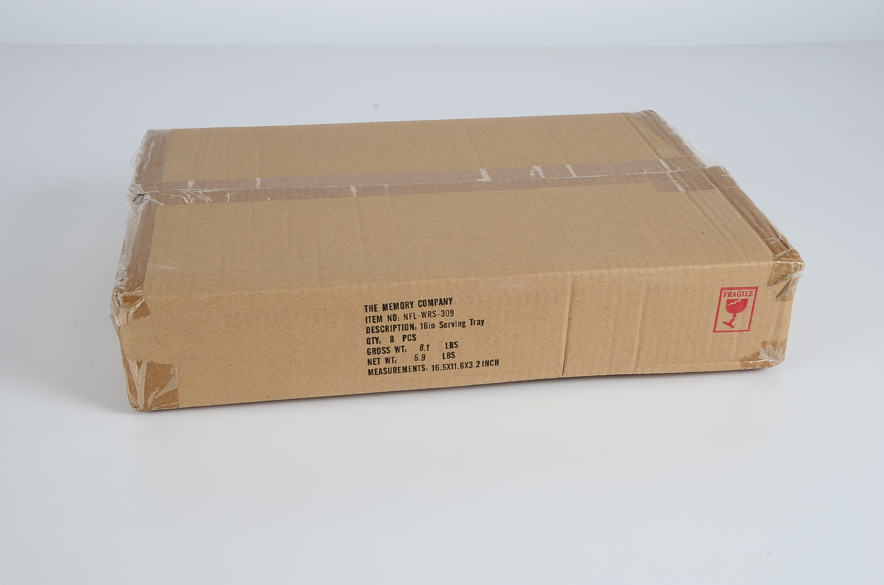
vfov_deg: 26.4
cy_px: 292
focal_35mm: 51
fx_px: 1250
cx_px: 442
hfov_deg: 39.0
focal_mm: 34
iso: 100
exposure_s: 1/100
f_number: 16
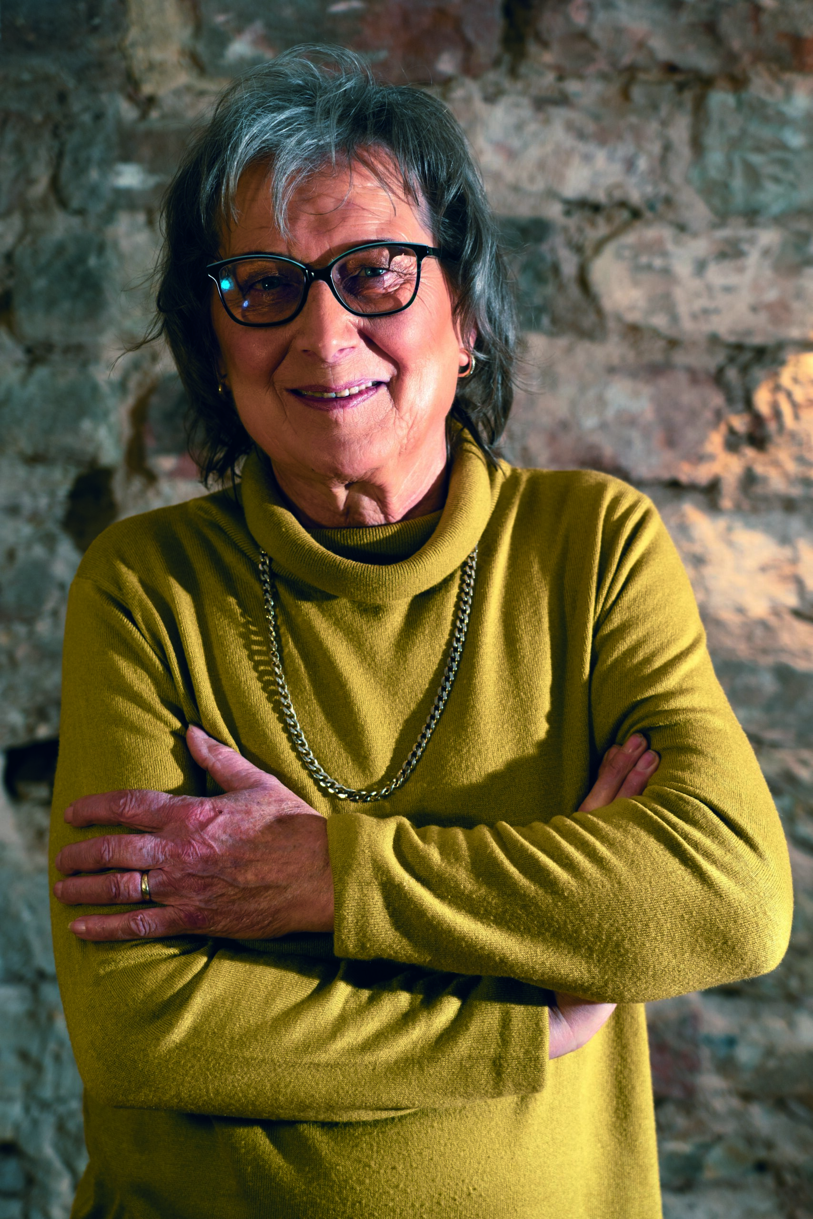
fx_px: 1829
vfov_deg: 36.9
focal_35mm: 54
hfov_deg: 25.1
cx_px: 406
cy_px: 610
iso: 500
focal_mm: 54
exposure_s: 1/100
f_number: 4
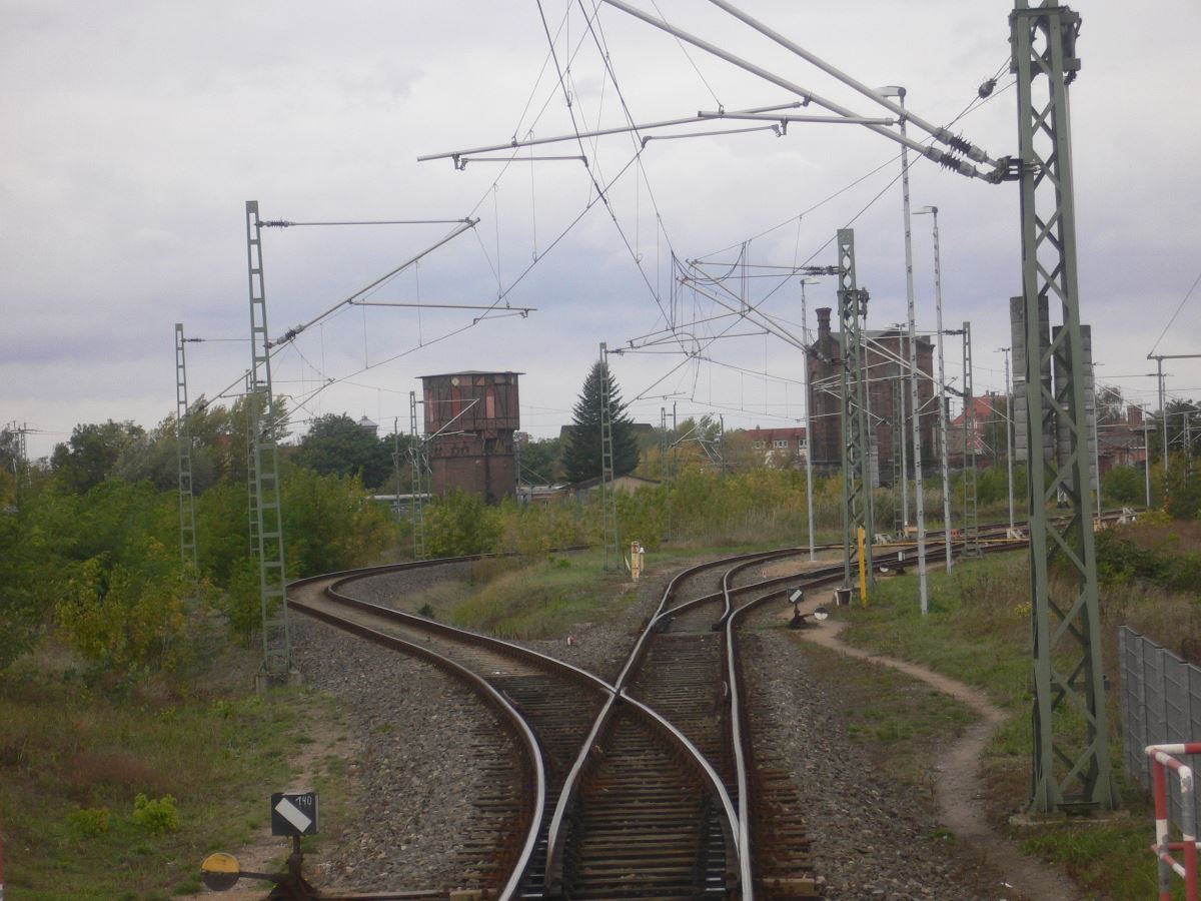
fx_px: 3643
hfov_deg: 18.7
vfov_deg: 14.1
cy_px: 450
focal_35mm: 105
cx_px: 600
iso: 100
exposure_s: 1/250
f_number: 5
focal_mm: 17.4
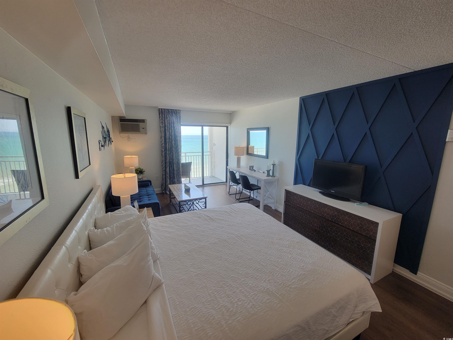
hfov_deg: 106.2
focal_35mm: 13
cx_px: 226
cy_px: 170
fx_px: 170
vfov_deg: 89.9
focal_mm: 2.2
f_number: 2.2
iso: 100
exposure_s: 1/120
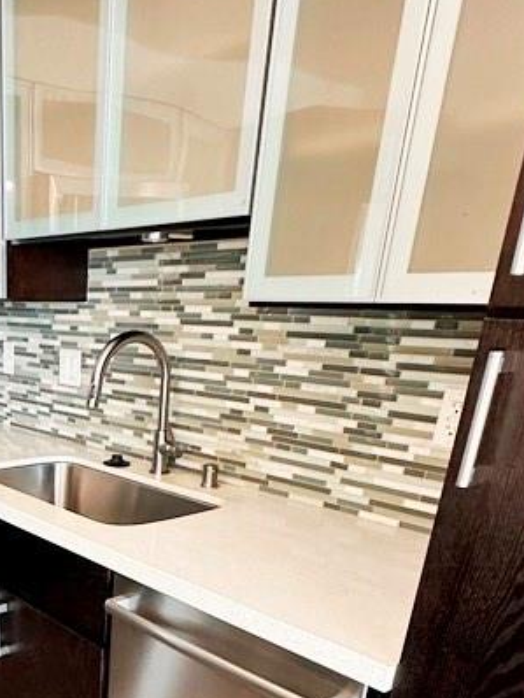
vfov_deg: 46.5
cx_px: 35
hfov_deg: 36.7
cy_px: 624
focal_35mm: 36
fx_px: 726
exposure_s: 1/60
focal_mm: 2.22
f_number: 2.2
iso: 250
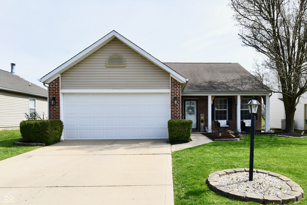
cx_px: 154
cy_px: 102
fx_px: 136
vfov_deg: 73.7
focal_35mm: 16
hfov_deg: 96.7
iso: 640
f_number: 11
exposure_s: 1/500
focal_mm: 16
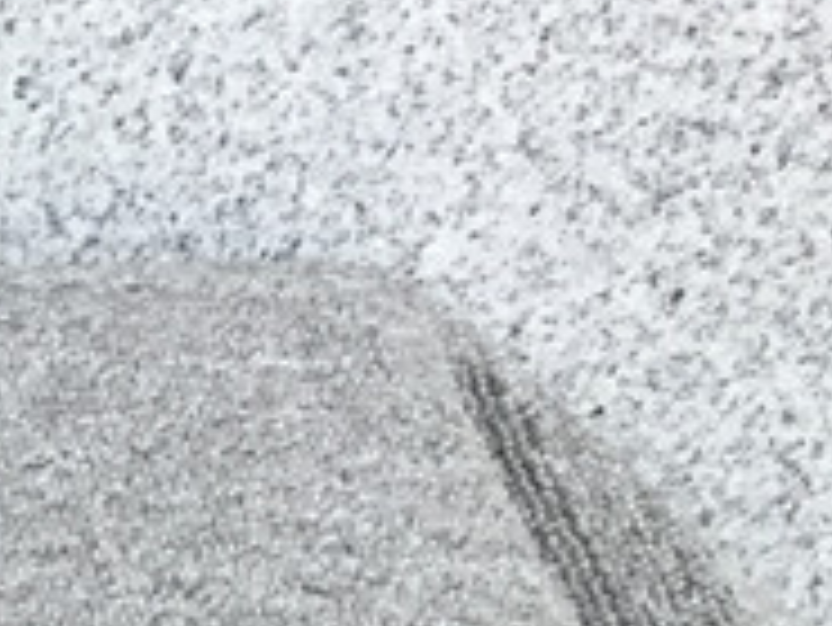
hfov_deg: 11.5
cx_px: -958
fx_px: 3632
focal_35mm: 151
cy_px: 1376
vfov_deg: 9.1
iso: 25
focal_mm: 3.3
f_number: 2.4
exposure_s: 1/312
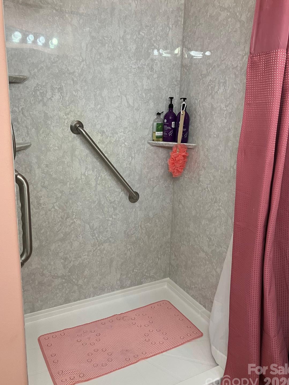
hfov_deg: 46.8
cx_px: 141
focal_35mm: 30
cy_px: 187
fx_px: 334
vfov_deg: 60.0
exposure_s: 1/60
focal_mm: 3.99
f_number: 1.8
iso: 64
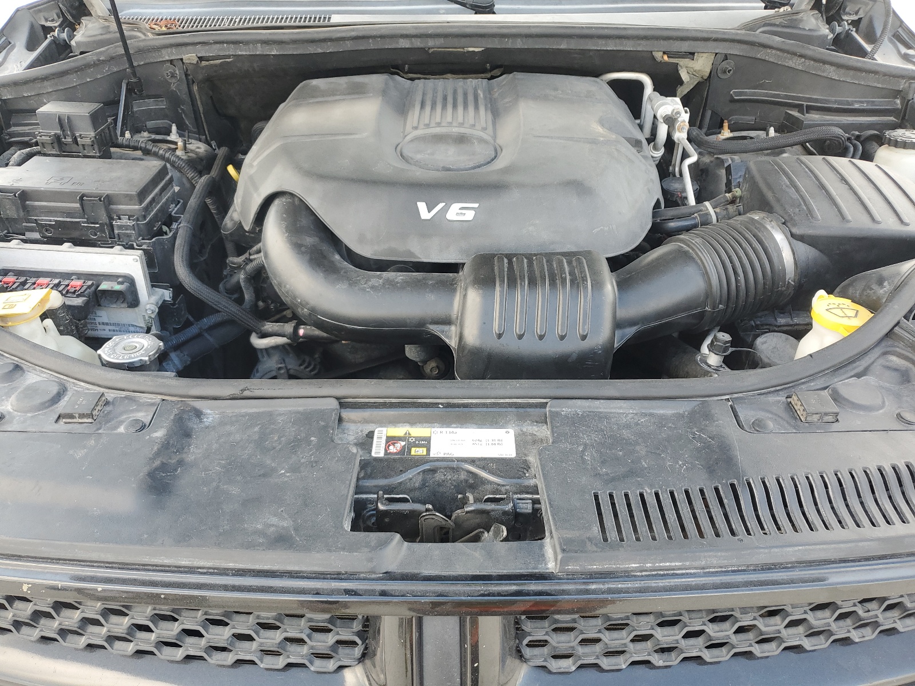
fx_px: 687
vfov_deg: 53.1
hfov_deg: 67.3
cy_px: 343
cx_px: 458
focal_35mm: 26
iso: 50
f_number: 1.5
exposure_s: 1/169
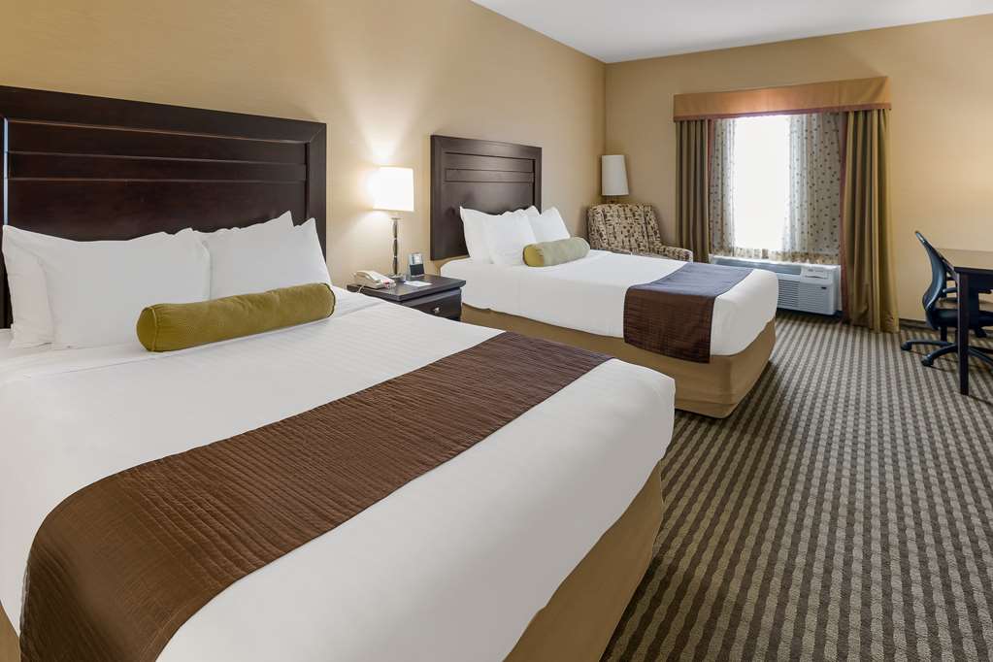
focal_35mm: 16
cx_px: 496
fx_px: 441
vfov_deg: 73.7
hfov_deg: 96.7
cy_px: 331
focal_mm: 16
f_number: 6.3
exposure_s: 4
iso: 100
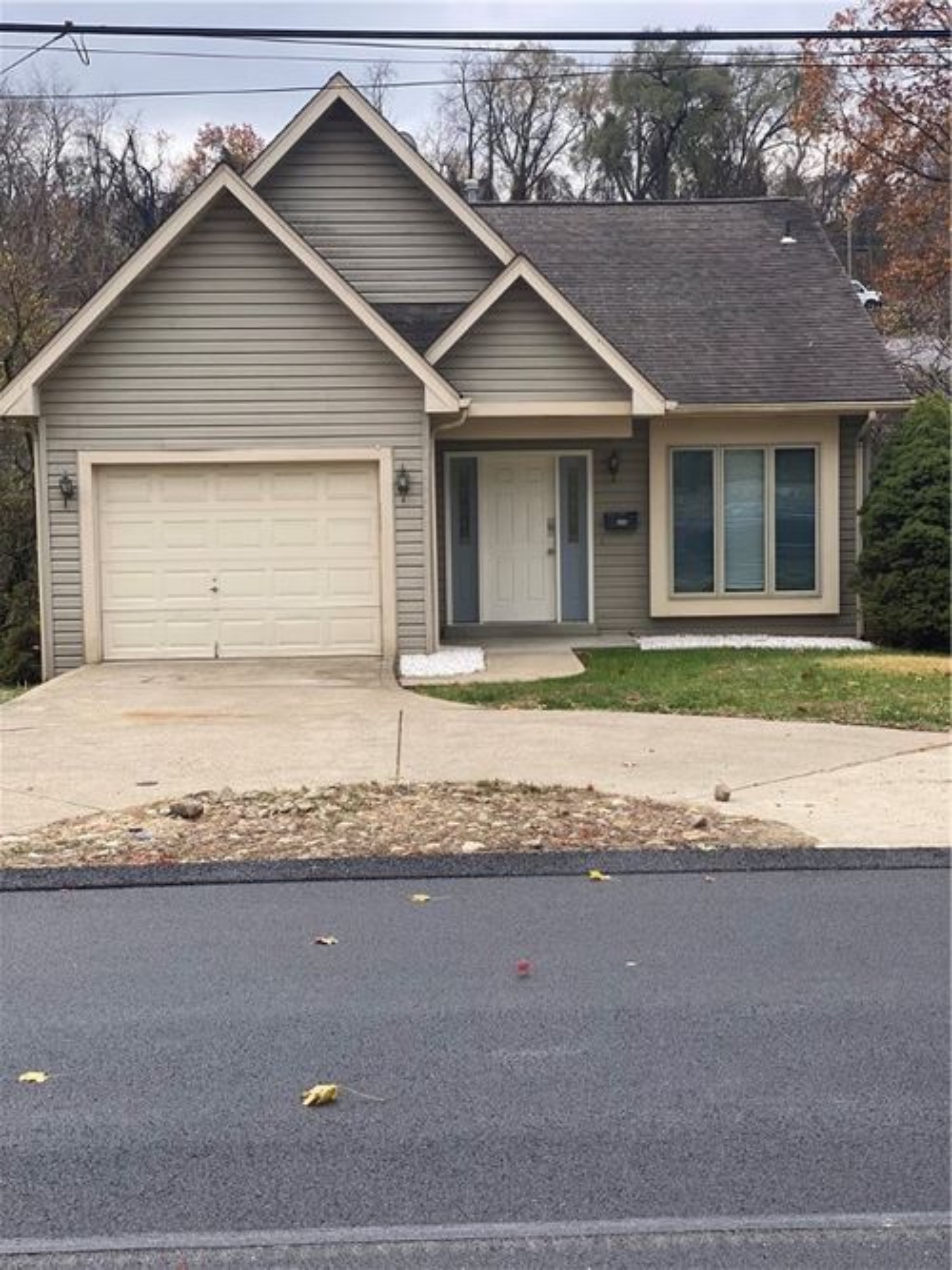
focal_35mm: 52
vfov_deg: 36.8
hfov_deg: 28.0
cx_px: 476
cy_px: 635
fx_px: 1907
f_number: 2
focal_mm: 6
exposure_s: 1/366
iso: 20
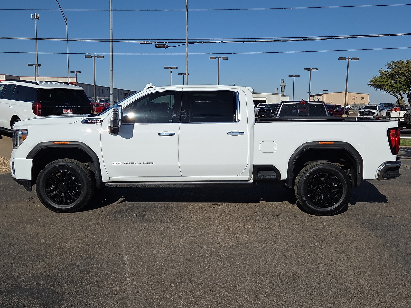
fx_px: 439
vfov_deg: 38.7
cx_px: 206
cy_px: 154
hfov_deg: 50.1
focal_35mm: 37
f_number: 1.8
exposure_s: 1/10000
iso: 51
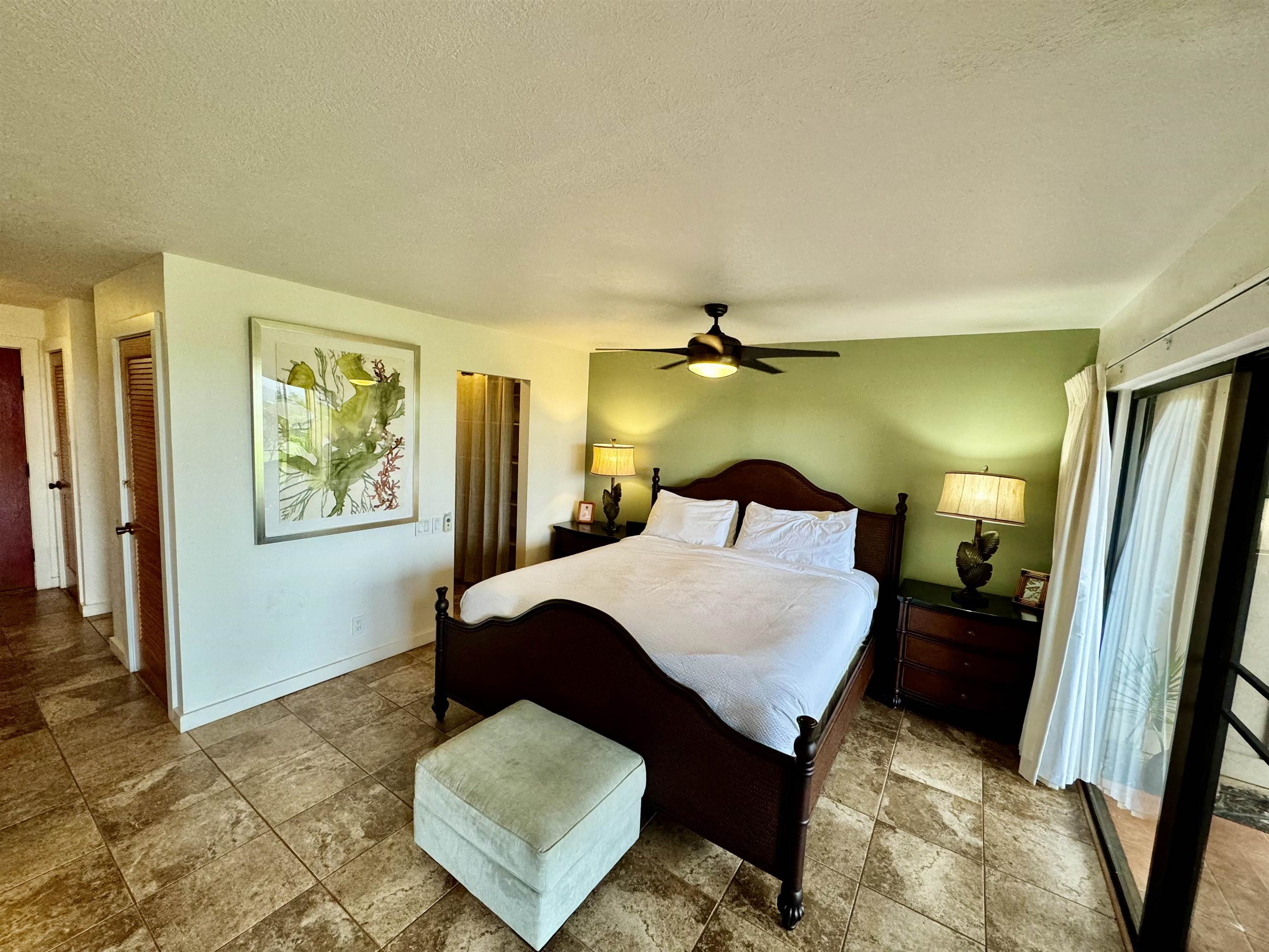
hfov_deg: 102.1
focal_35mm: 14
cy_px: 476
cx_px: 634
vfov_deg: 85.7
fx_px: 513
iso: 250
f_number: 2.2
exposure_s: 1/120
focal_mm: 2.22
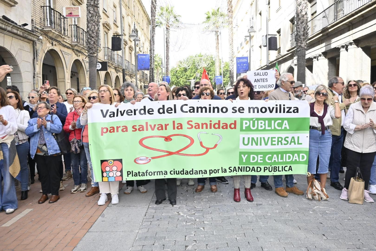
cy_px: 126
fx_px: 321
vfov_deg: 42.6
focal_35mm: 31
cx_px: 188
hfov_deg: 60.7
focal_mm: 20.5
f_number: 5
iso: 400
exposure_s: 1/400
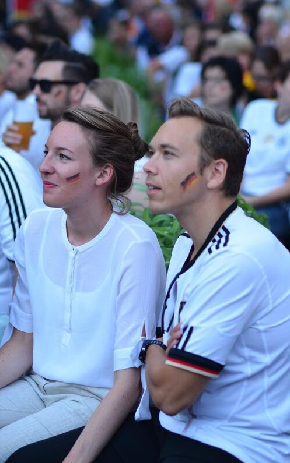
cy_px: 231
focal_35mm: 131
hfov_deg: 10.0
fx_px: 1650
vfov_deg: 16.0
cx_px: 145
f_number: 2.5
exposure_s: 1/250
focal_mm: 85
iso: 400
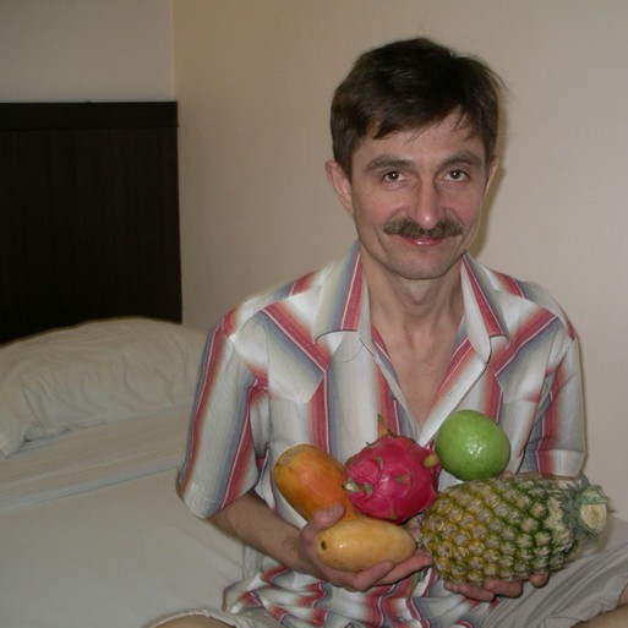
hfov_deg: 33.0
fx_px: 1047
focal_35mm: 51
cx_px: 431
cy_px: 357
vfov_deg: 33.3
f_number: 2.8
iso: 200
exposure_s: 1/40
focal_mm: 7.8
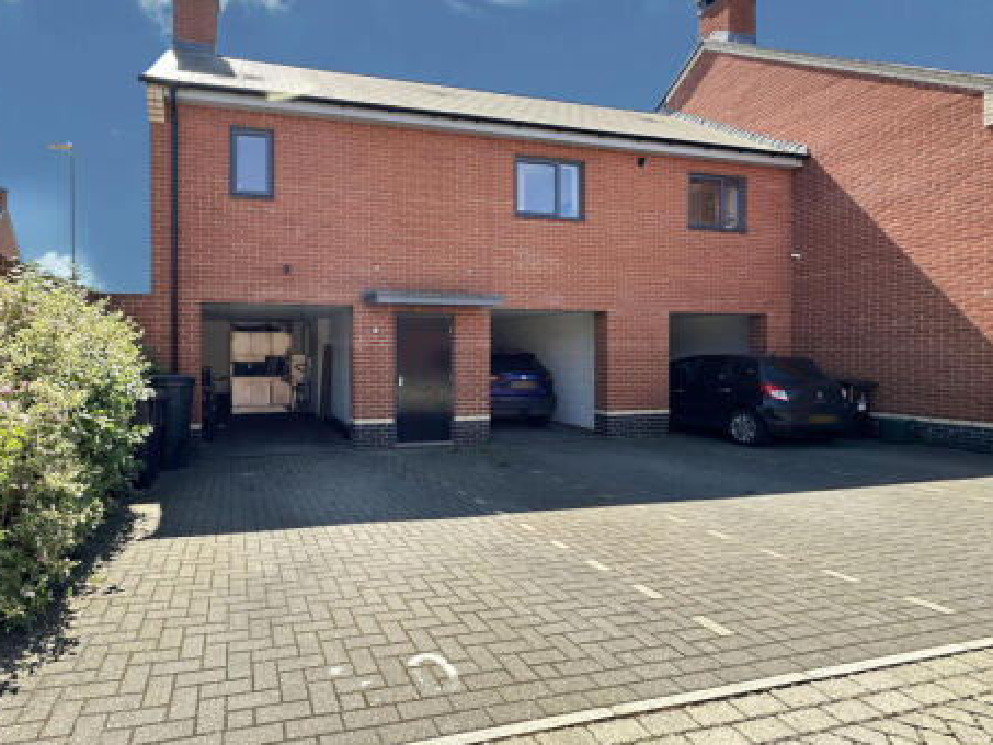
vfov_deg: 71.6
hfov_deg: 85.7
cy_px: 356
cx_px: 361
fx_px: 516
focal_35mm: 18
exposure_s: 1/489
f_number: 2.2
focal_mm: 2.22
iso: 40
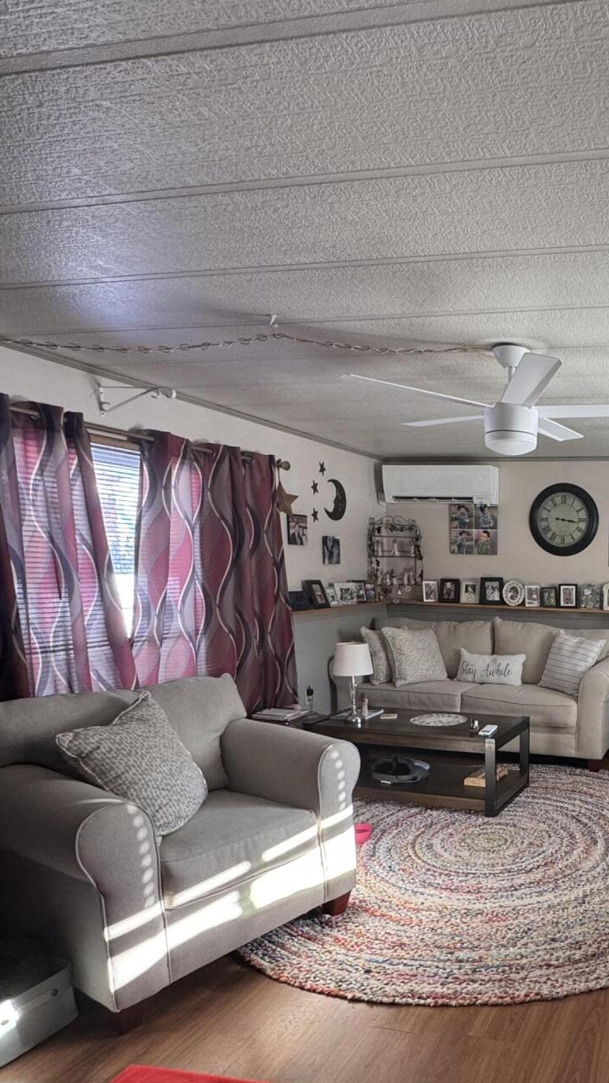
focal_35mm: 24
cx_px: 589
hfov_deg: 42.2
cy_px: 671
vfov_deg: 75.1
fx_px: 689
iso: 200
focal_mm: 2.22
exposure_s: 1/99
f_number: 2.2
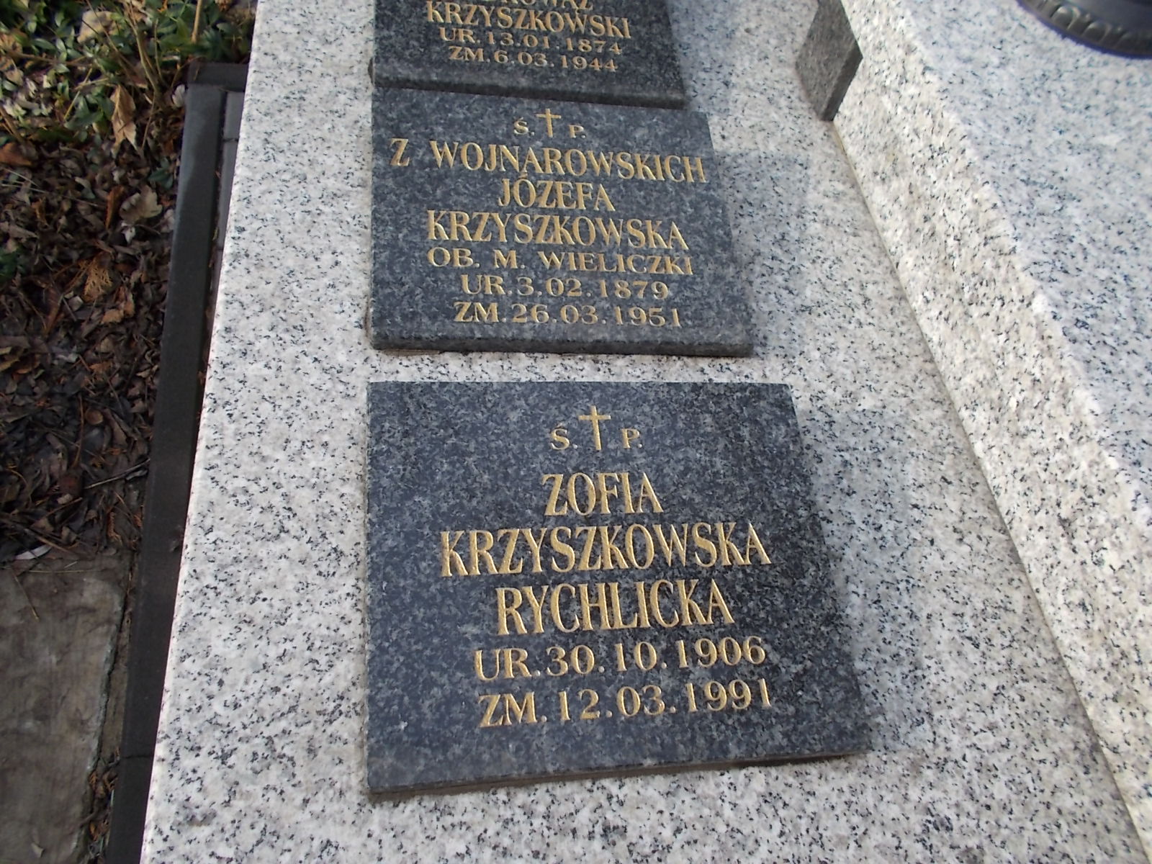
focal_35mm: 26
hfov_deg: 67.3
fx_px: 865
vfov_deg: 53.1
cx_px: 576
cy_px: 432
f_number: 3.2
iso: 80
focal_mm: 4.6
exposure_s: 1/320
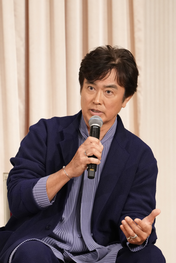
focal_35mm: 282
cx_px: 88
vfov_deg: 7.3
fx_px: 2068
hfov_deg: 4.9
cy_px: 132
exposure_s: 1/320
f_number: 4.5
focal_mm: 188
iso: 4000
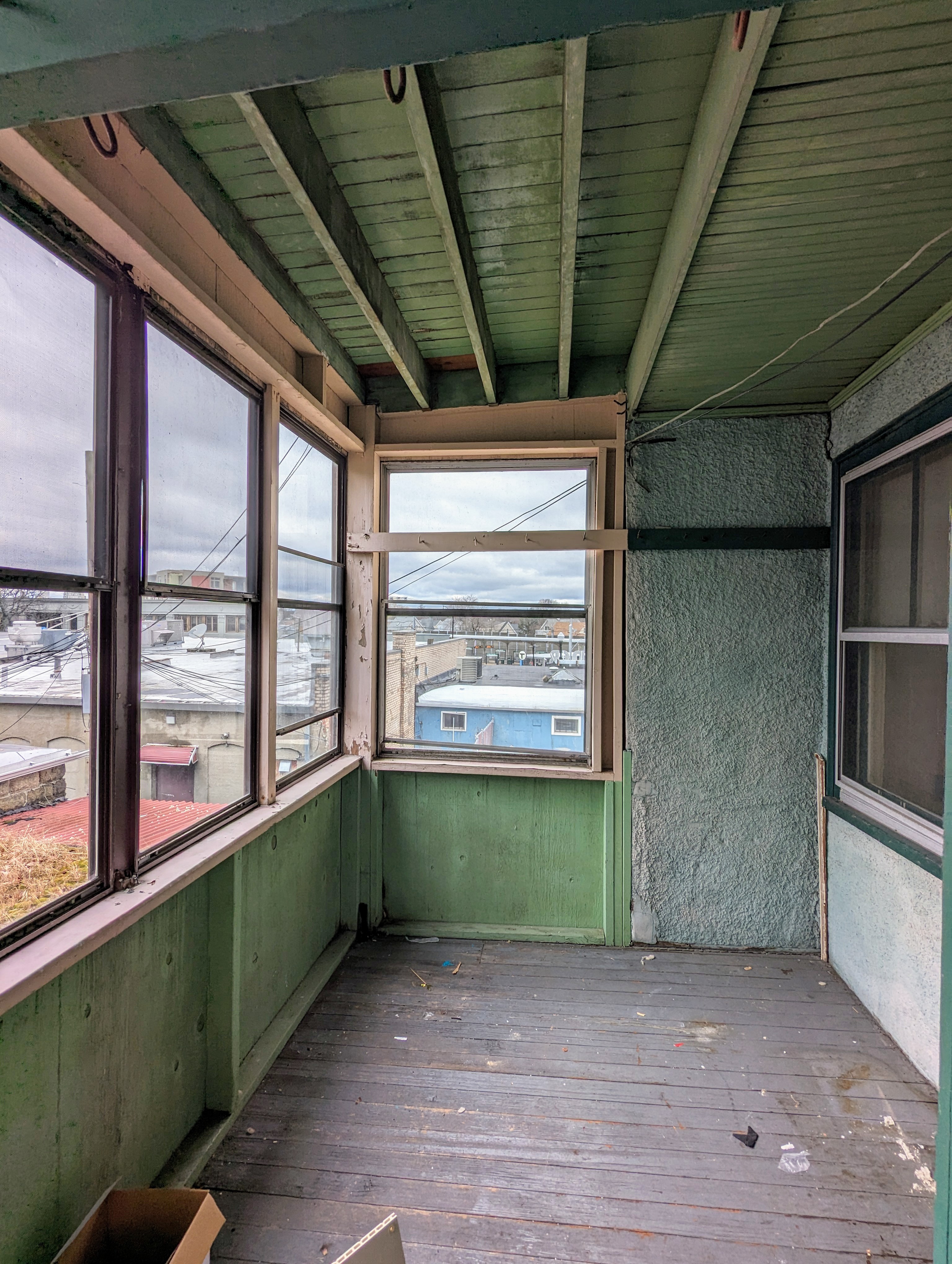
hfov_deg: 78.2
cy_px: 632
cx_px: 476
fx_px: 585
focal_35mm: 16
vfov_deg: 94.4
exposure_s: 1/344
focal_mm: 2.35
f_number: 2.2
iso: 49
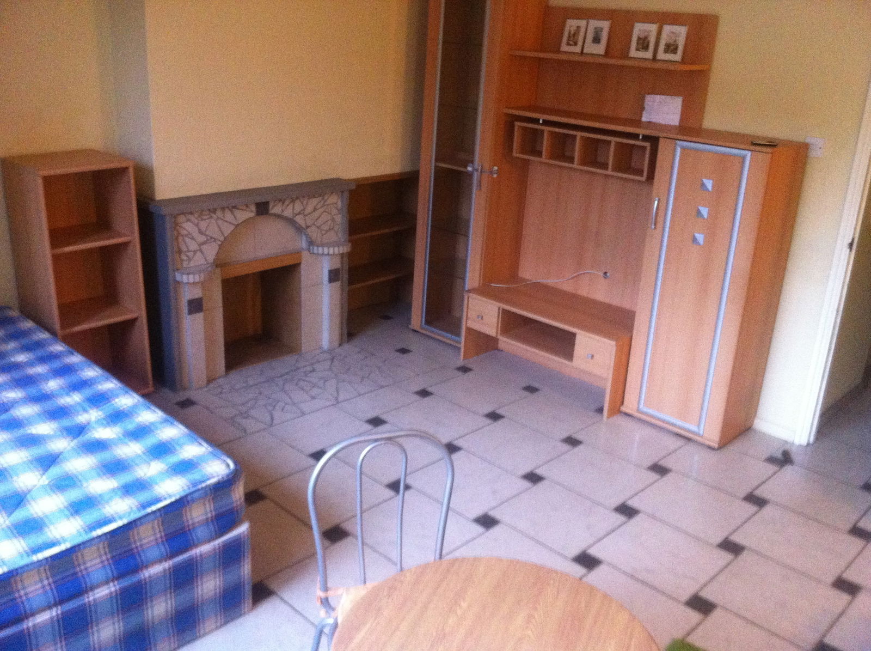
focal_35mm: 35
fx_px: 879
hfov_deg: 52.7
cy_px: 326
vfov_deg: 40.6
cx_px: 436
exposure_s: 1/15
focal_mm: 3.85
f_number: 2.8
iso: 500
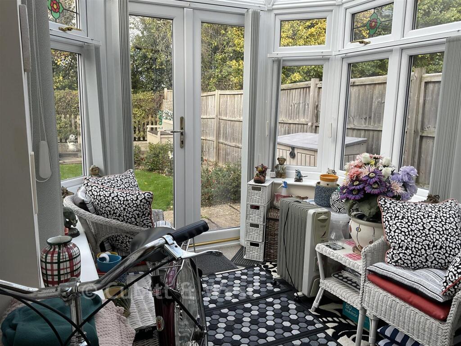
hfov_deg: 61.7
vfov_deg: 48.2
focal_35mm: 29
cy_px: 173
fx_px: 386
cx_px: 230
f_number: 1.8
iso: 20
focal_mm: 3
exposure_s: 1/122
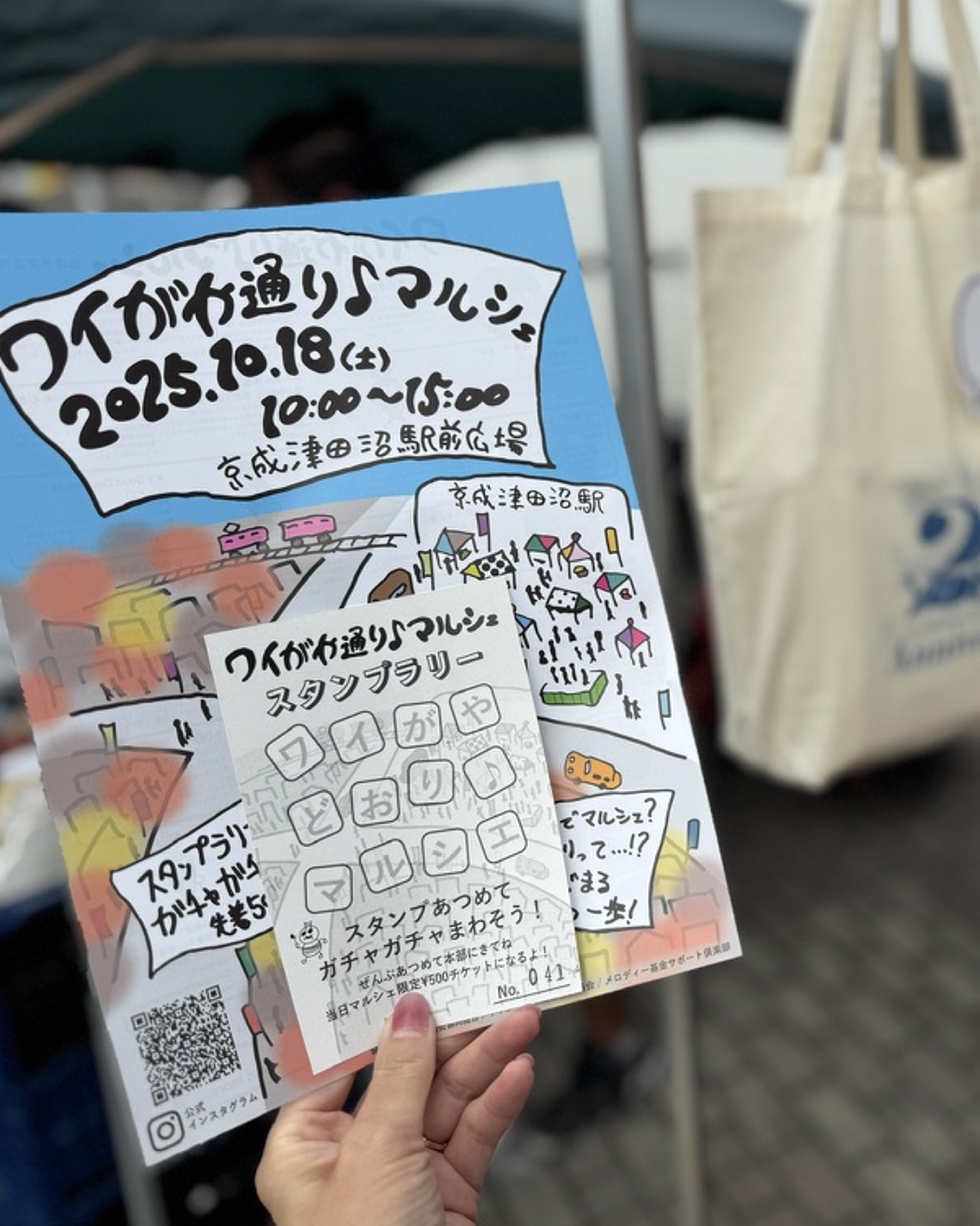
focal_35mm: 32
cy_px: 610
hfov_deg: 43.8
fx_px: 1160
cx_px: 774
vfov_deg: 55.7
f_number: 1.78
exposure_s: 1/4049
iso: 80
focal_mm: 6.76
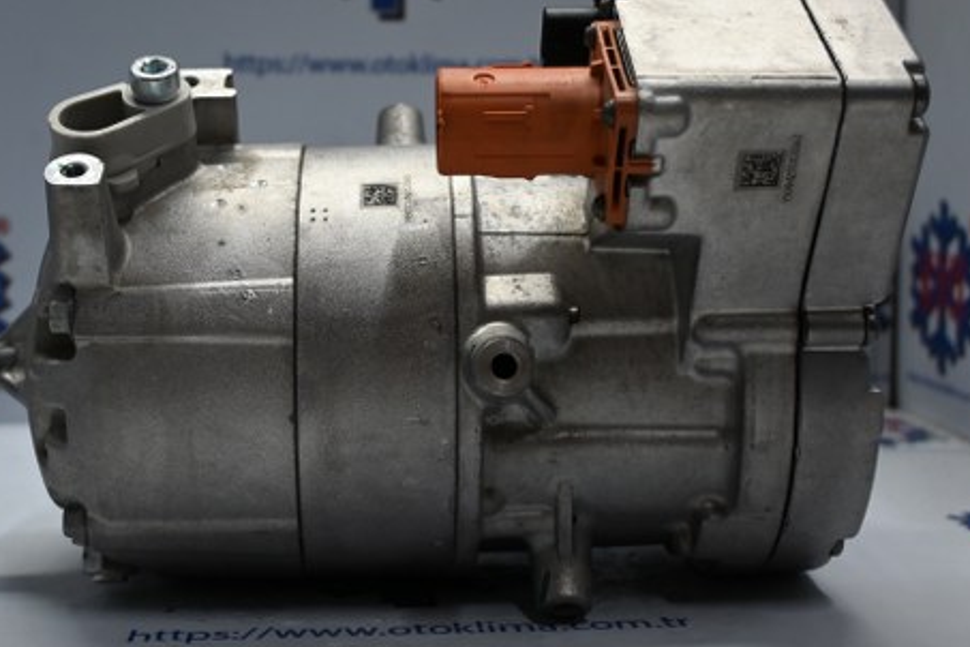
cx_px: 411
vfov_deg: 27.1
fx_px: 1338
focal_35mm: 50
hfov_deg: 39.8
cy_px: 255
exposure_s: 1/125
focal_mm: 25
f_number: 4.2
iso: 640
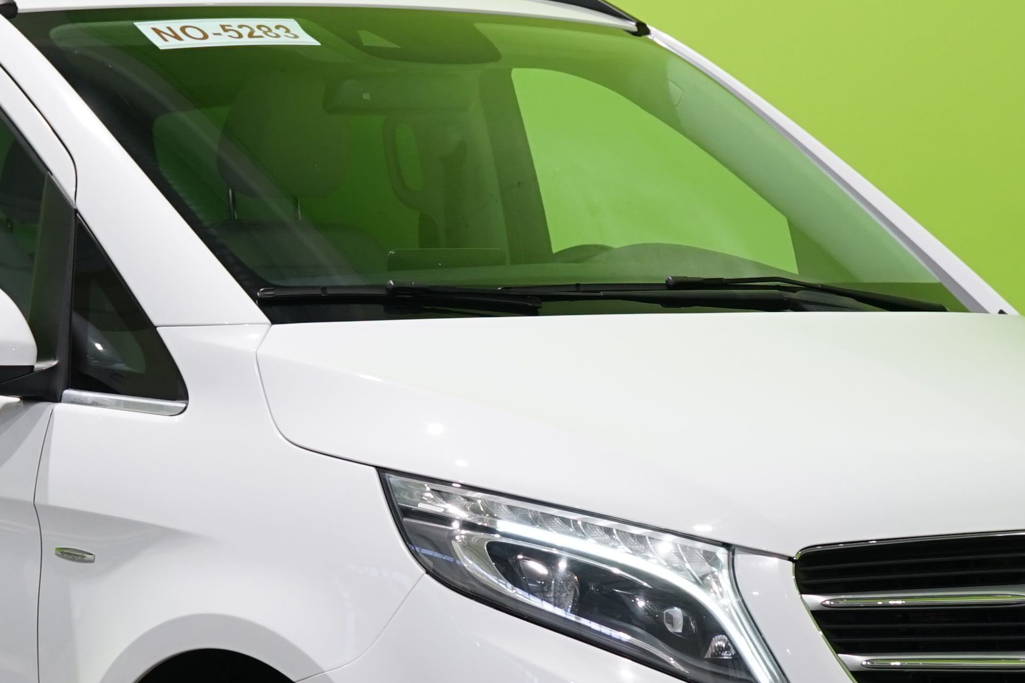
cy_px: 505
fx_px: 5437
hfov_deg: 10.7
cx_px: 230
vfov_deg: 7.2
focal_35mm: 191
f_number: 5.6
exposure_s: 1/20
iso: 400
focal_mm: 61
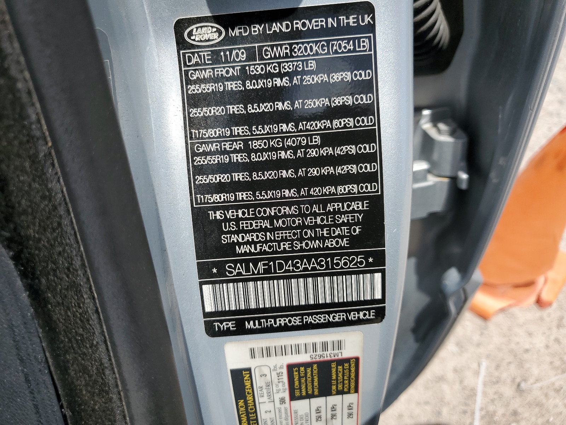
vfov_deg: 53.1
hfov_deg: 67.3
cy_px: 212
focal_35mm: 26
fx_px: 425
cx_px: 283
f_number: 1.5
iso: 50
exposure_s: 1/3333
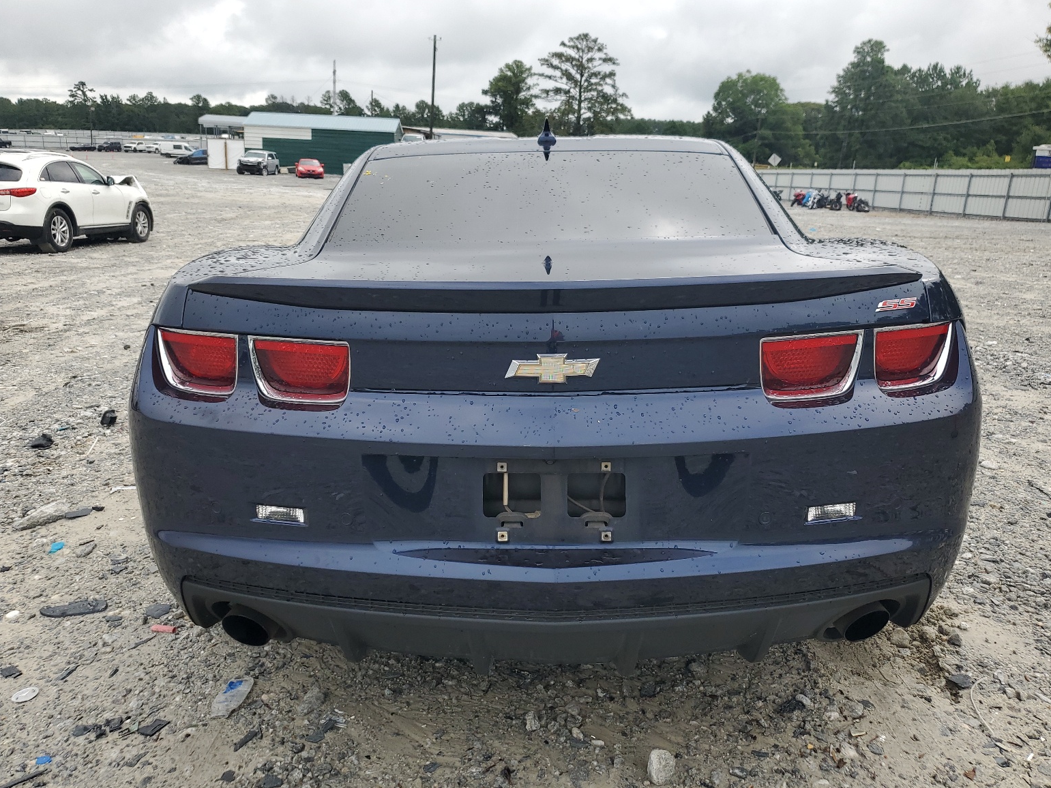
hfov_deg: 65.3
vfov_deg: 51.4
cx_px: 542
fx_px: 820
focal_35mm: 27
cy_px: 390
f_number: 1.5
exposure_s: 1/1111
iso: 50
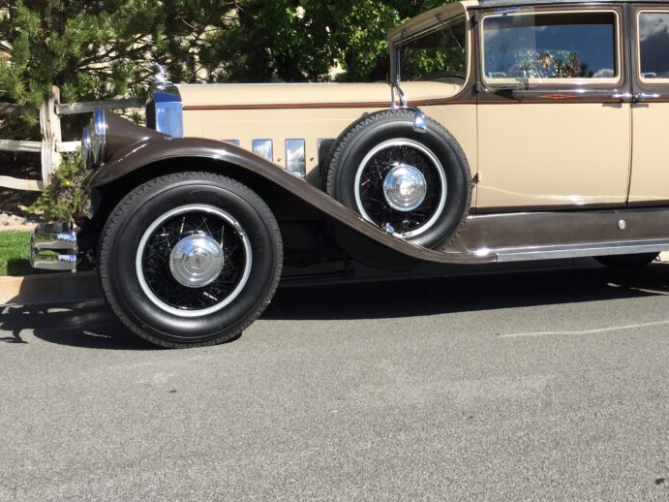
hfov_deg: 43.4
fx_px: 831
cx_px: 432
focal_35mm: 43
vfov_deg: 33.2
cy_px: 160
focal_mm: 4.15
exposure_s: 1/1582
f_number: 2.2
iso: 32
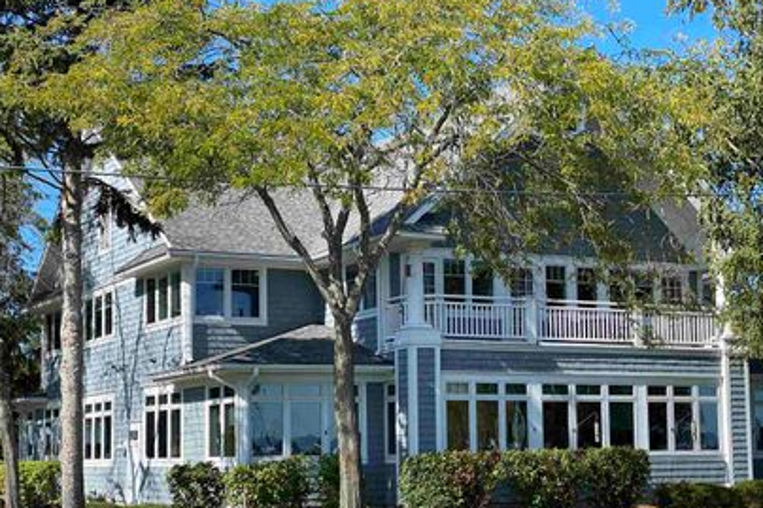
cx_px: 398
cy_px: 331
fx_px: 1419
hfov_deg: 30.1
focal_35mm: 67
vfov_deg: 20.2
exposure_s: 1/1043
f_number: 2
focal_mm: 6
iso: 20
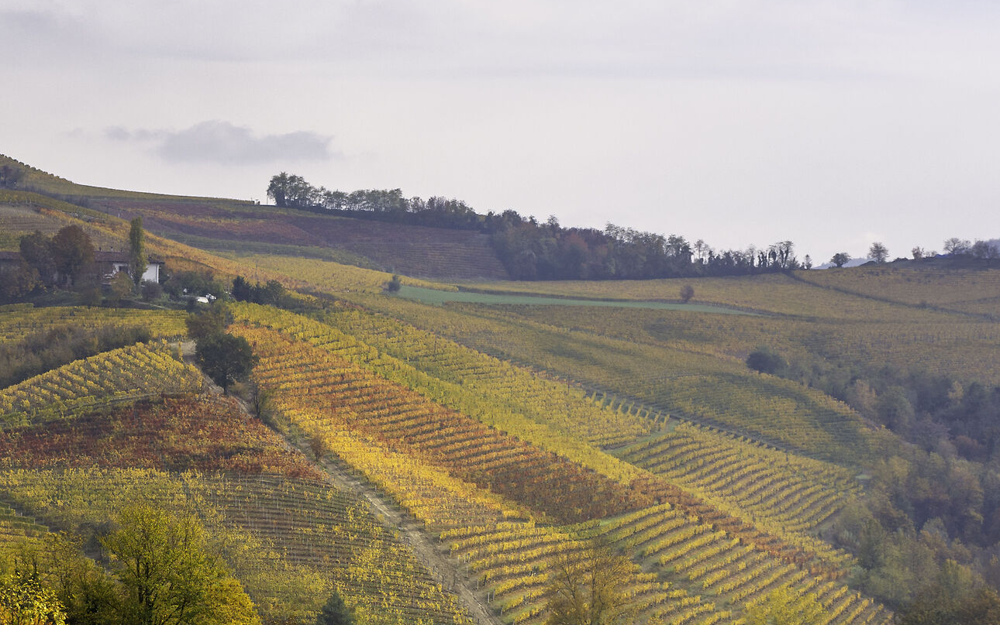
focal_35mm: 128
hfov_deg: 16.1
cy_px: 485
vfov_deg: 10.2
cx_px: 93
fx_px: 3488
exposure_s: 1/160
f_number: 11
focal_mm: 45
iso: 100
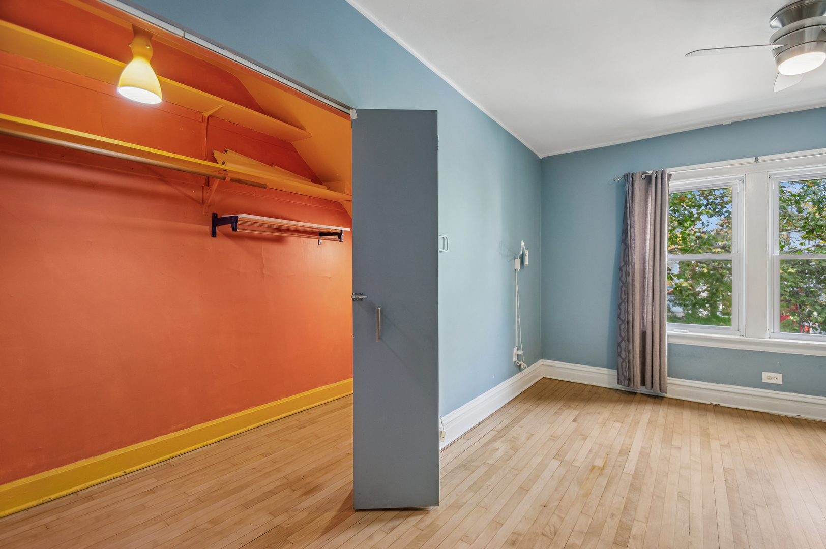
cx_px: 413
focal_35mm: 15
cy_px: 274
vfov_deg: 77.2
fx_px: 344
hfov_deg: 100.4
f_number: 8
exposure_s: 1/3.33
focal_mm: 10
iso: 400
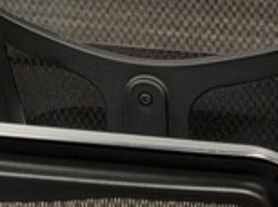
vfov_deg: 4.4
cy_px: -401
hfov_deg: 5.9
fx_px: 2580
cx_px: -422
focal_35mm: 322
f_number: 1.78
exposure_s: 1/60
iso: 160
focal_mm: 6.76
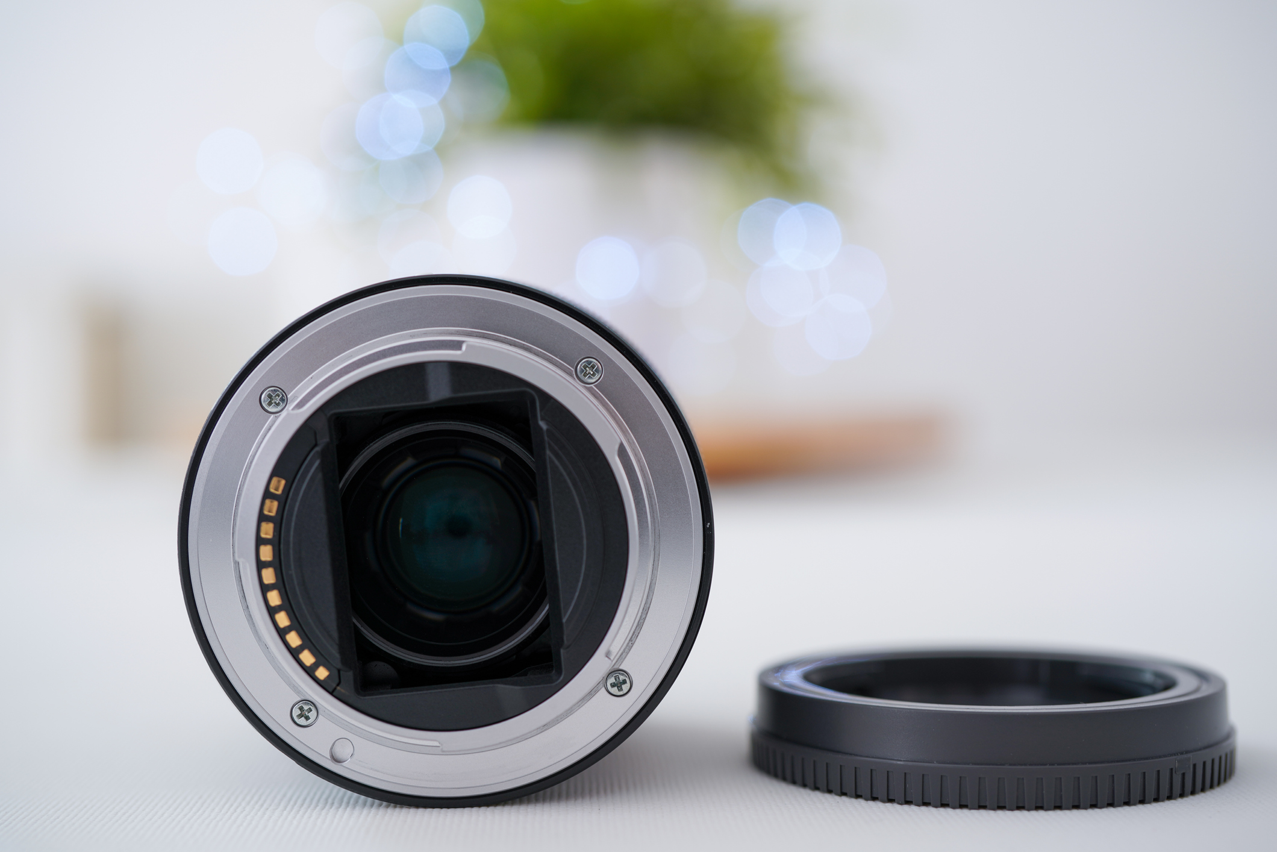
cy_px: 426
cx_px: 638
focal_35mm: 50
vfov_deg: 27.0
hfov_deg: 39.6
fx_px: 1774
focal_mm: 50
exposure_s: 3.2
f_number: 4
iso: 100
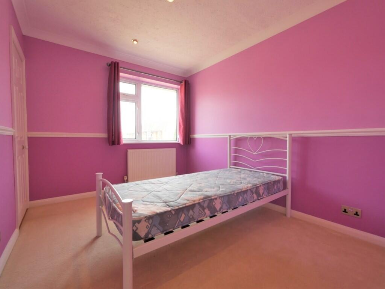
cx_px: 192
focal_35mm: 14
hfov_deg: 102.0
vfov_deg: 85.7
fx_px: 156
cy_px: 144
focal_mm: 7
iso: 200
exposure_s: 1/60
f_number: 4
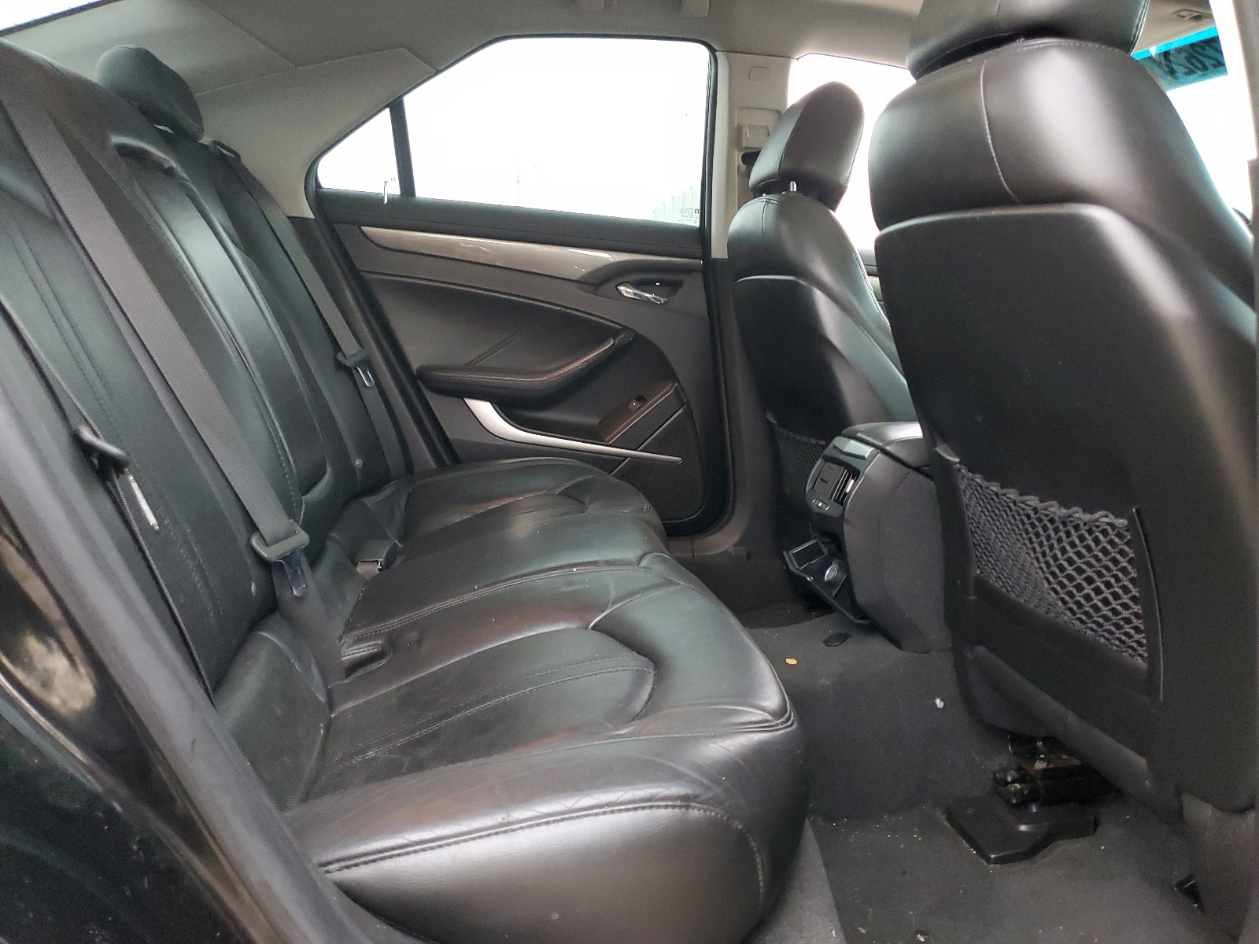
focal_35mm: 26
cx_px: 630
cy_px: 472
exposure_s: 1/50
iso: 388
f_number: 1.5
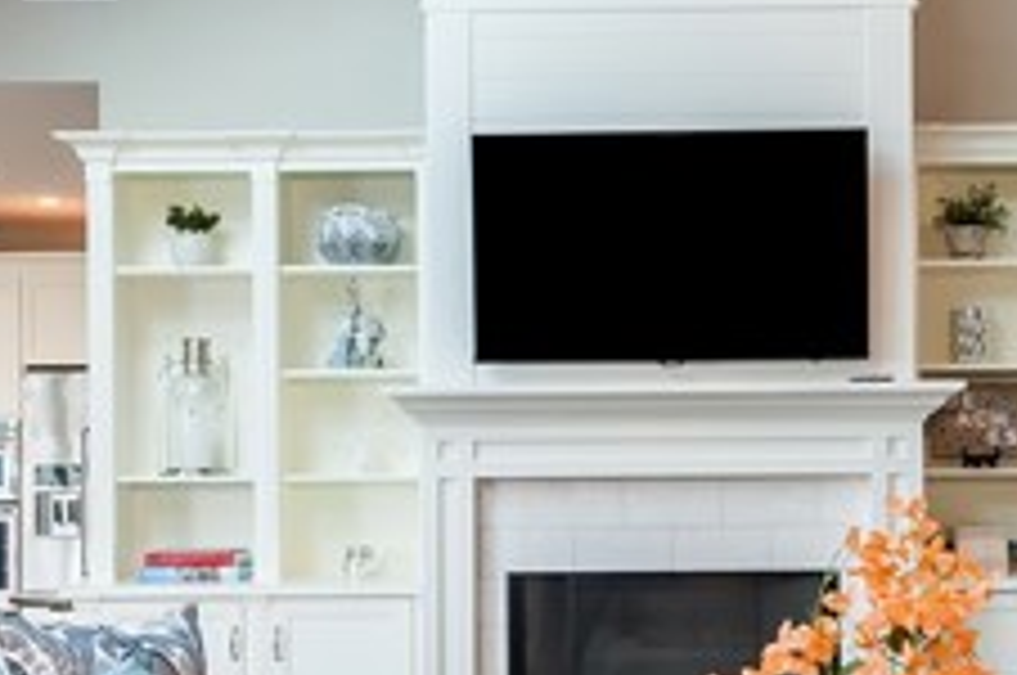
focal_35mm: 51
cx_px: 621
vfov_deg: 26.3
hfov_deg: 38.7
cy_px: 416
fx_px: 1439
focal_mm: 12
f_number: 14
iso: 200
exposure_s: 1/5
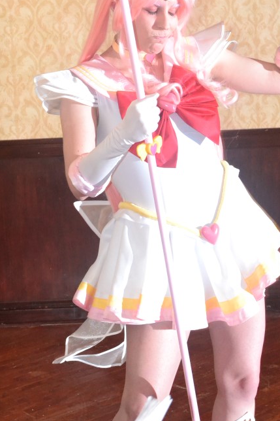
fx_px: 1191
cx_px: 121
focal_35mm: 102
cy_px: 207
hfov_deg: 13.4
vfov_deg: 20.0
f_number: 7.1
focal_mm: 38
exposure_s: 1/60
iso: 3200
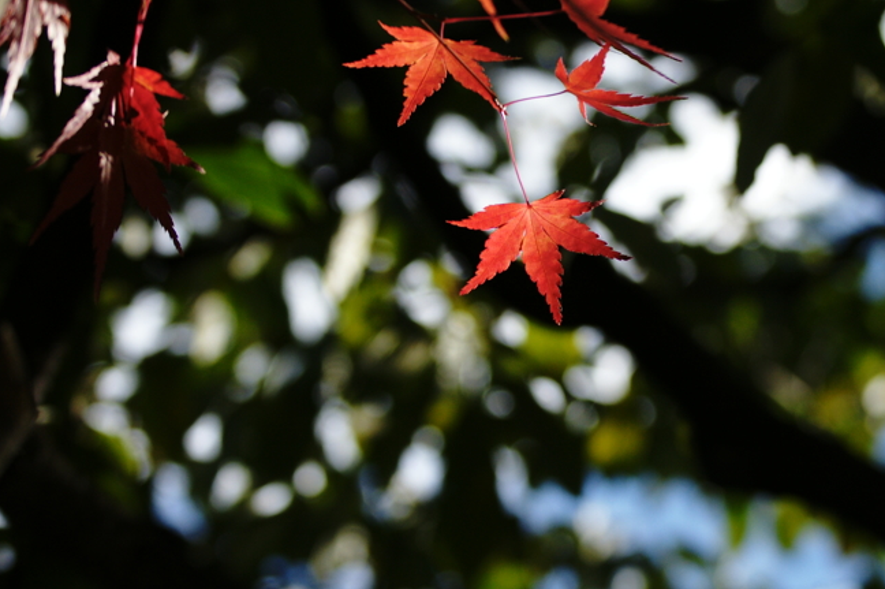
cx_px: 673
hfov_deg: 12.3
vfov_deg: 8.3
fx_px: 4078
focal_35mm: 166
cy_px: 299
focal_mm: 70
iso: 200
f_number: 5.6
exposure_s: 1/320
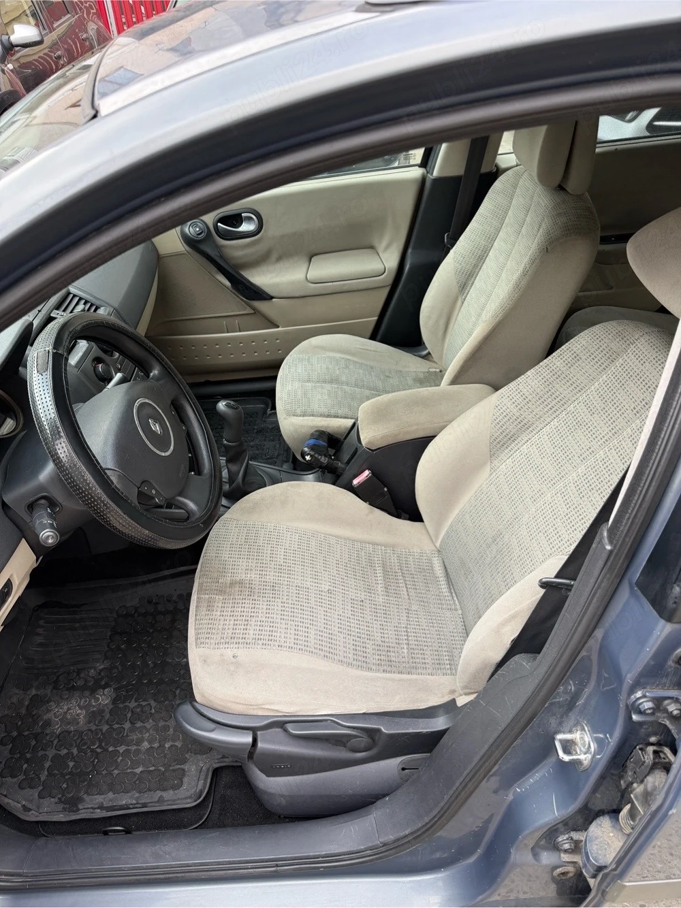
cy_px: 454
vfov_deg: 71.6
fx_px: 630
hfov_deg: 56.8
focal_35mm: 24
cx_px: 340
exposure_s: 1/121
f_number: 1.78
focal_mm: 6.76
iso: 125
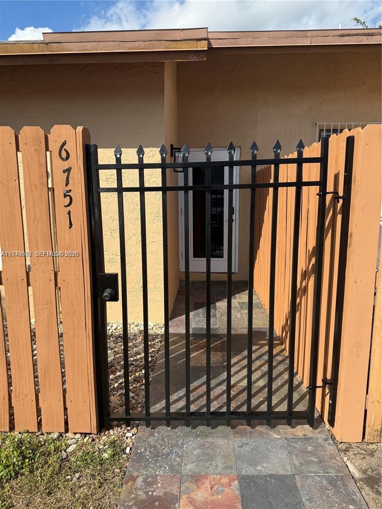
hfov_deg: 56.8
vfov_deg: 71.6
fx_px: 353
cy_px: 254
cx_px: 191
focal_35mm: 24
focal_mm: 6.76
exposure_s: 1/4405
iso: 80
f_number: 1.78
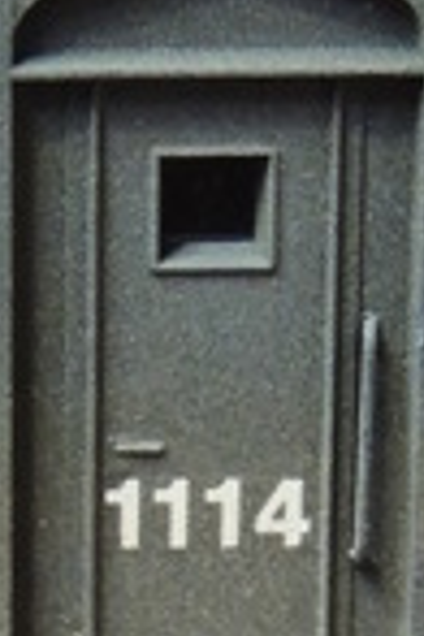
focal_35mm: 273
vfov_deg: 7.5
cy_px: 640
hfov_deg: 5.0
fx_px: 4823
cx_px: 331
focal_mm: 9.8
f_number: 3.7
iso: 800
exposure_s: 1/15
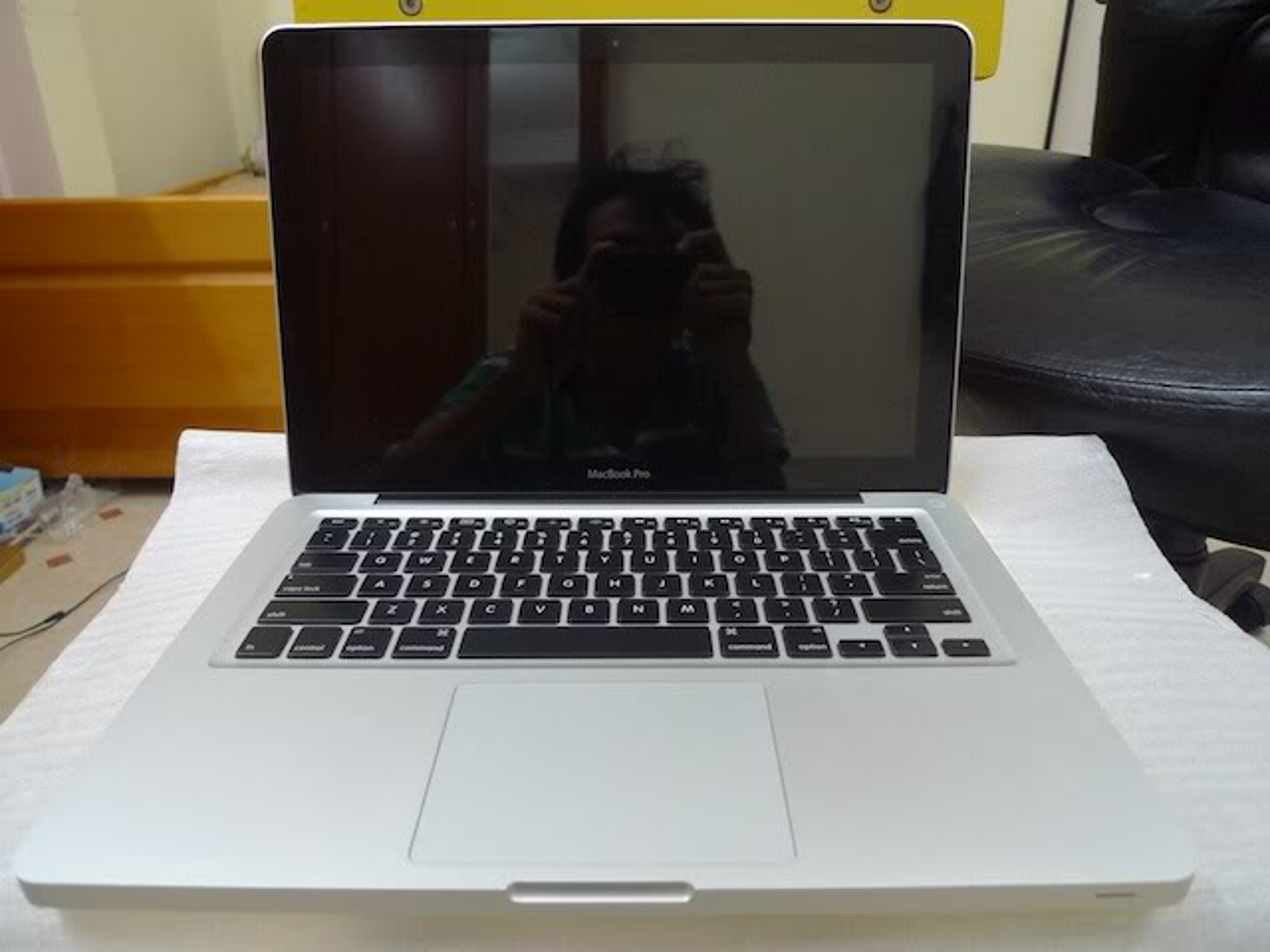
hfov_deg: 71.6
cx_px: 635
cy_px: 476
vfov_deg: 56.8
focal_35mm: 24
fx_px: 881
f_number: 2
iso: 400
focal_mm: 5.1
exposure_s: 1/20
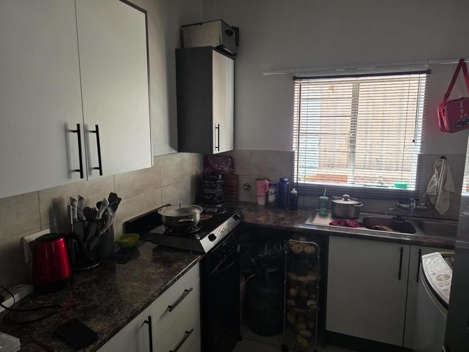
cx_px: 234
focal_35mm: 23
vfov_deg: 58.9
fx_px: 312
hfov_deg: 73.9
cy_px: 176
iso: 400
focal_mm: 6.3
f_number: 1.7
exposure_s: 1/120
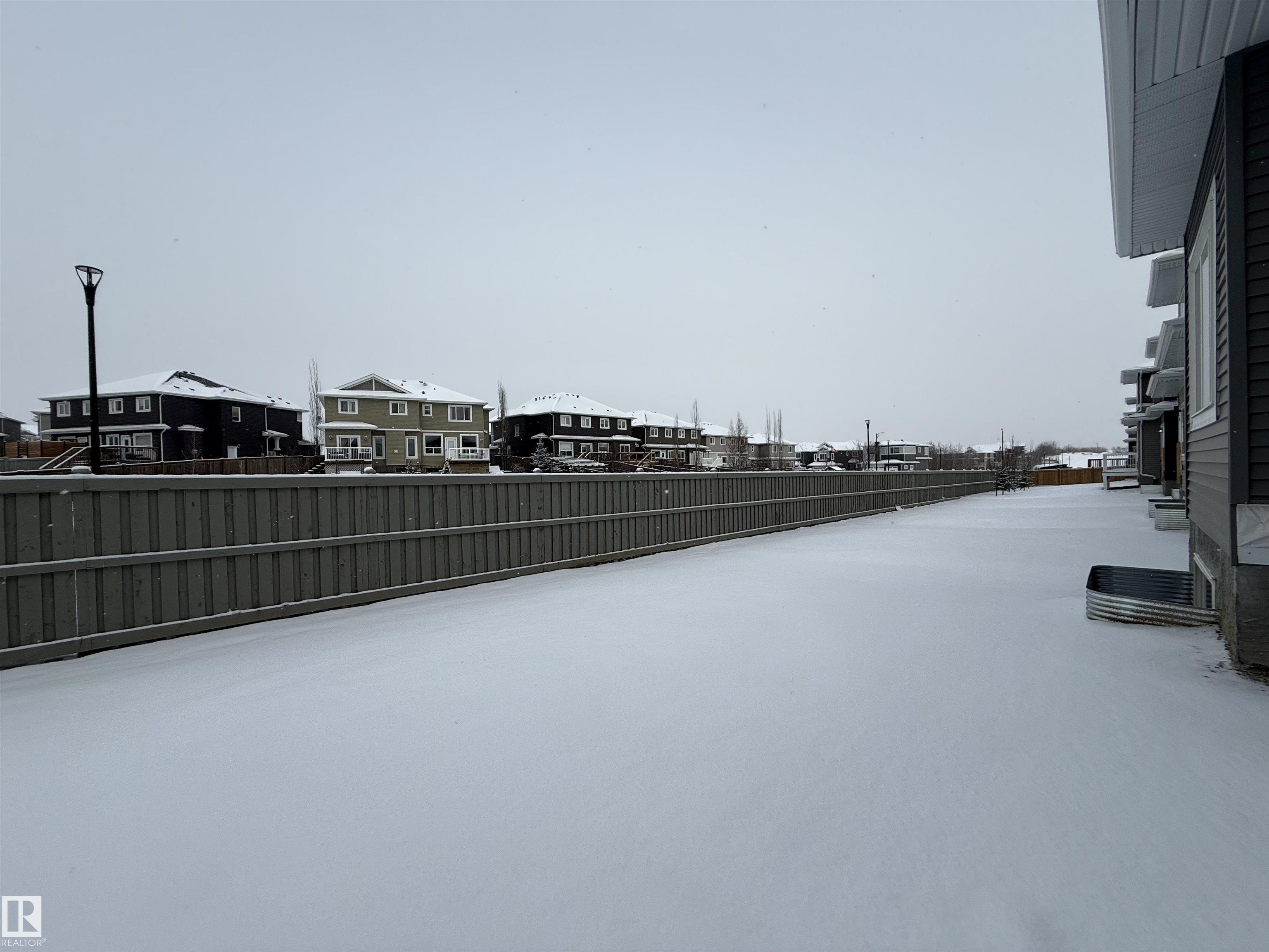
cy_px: 476
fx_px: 513
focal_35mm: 14
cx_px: 634
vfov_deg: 85.7
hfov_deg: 102.1
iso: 50
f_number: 2.2
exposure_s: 1/1497
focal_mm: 2.22
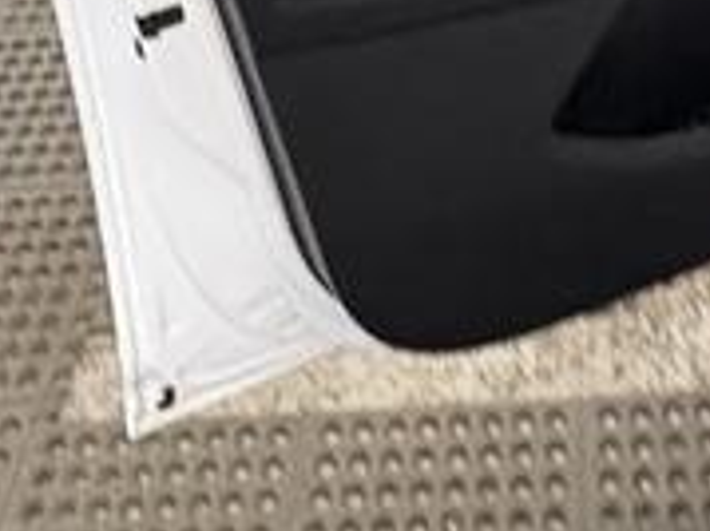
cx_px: 583
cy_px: -507
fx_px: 1435
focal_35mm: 70
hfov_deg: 27.2
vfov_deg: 16.4
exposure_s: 1/60
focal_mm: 2.22
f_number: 2.2
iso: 1000
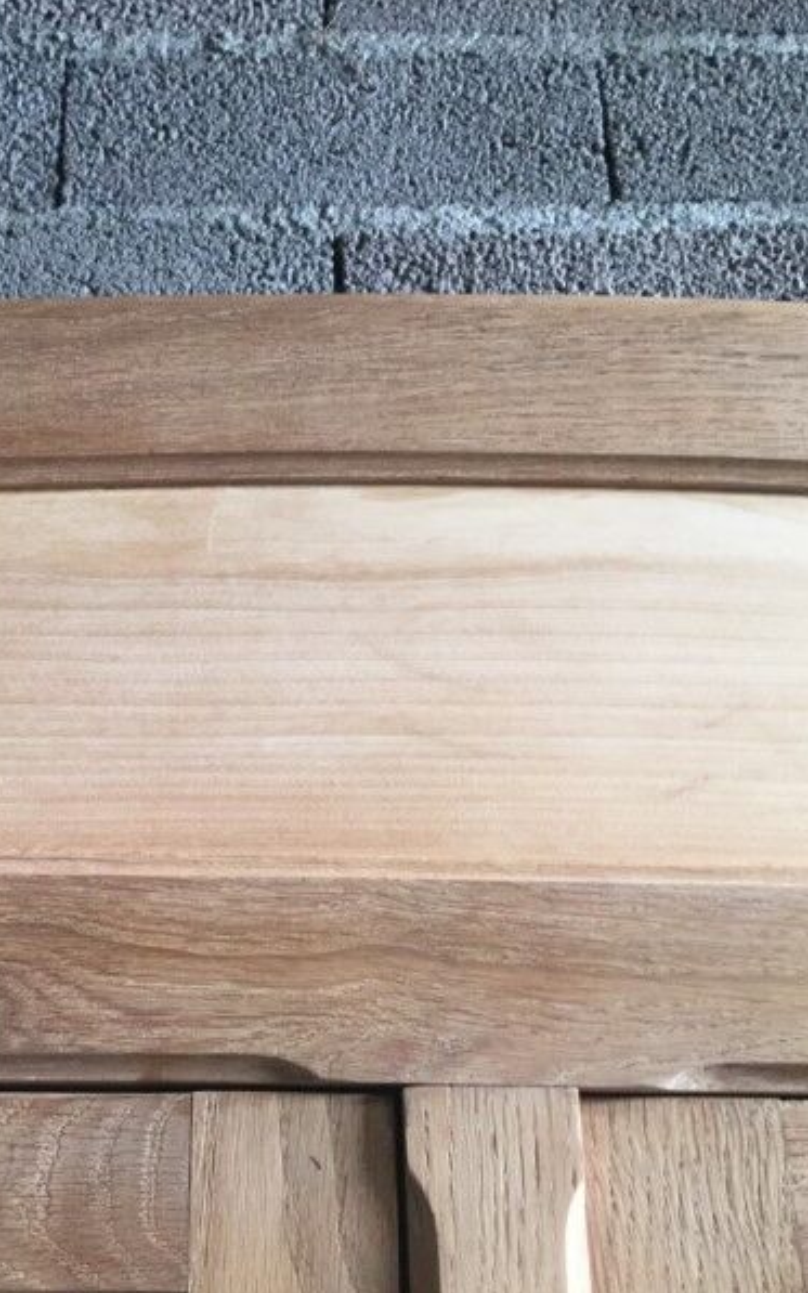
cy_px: 648
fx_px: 1551
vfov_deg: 45.3
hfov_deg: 28.9
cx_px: 223
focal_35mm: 44
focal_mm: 3.3
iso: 80
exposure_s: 1/33
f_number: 2.4
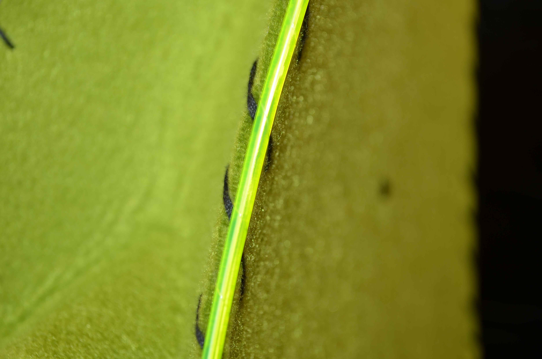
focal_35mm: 54
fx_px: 811
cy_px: 180
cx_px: 271
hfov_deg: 36.9
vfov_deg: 25.0
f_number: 5
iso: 100
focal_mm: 36
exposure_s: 1/8
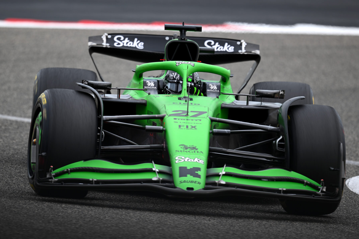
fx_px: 5981
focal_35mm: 600
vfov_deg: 2.3
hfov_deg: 3.4
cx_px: 180
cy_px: 120
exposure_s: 1/640
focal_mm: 400
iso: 40
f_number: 2.8
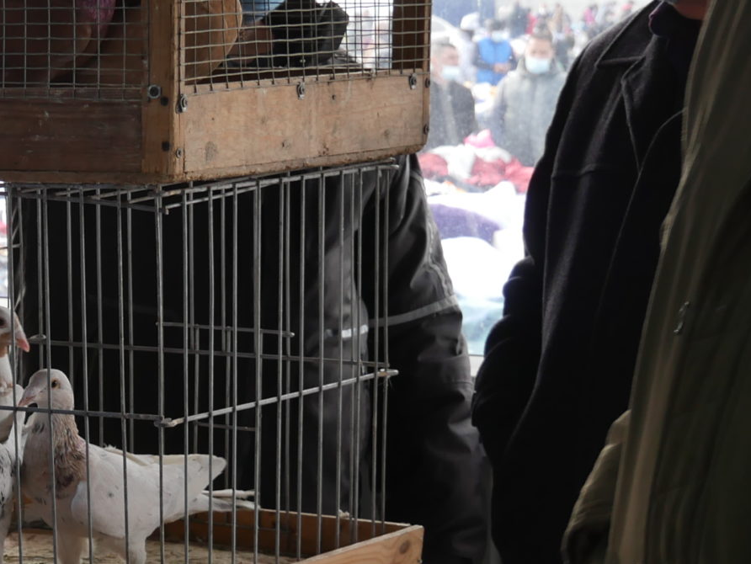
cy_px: 499
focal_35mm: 132
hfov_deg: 14.5
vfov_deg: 11.2
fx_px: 2865
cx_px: -136
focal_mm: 23
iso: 200
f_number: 4.3
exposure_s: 1/100
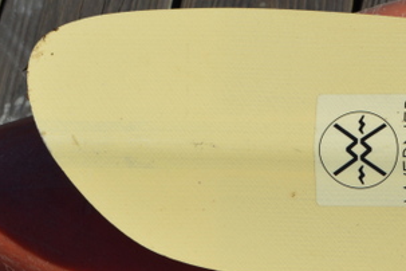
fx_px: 1015
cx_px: 426
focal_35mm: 90
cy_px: 138
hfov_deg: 21.6
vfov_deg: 15.2
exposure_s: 1/320
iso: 100
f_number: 9
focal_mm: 26
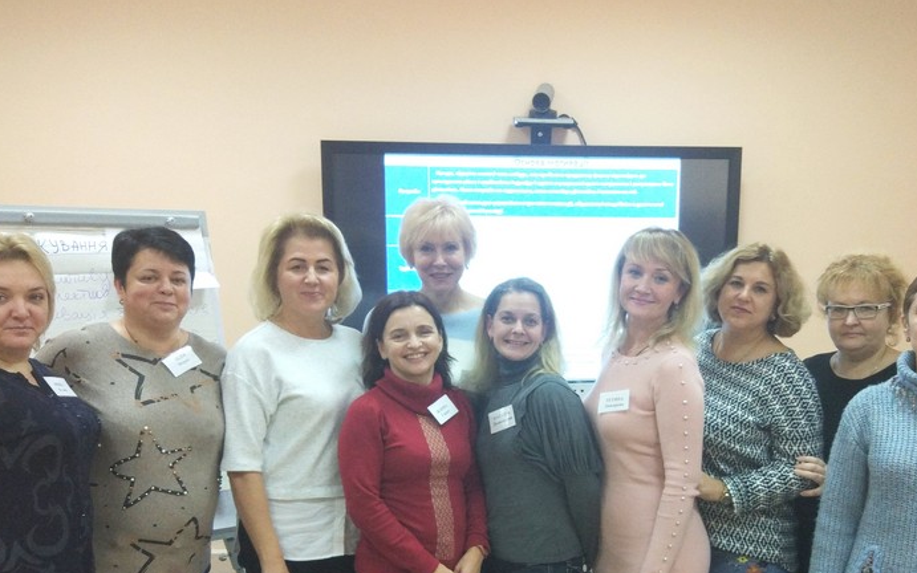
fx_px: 1100
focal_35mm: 44
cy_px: 443
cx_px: 555
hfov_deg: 45.0
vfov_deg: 28.7
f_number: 2
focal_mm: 4.26
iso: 330
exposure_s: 1/25
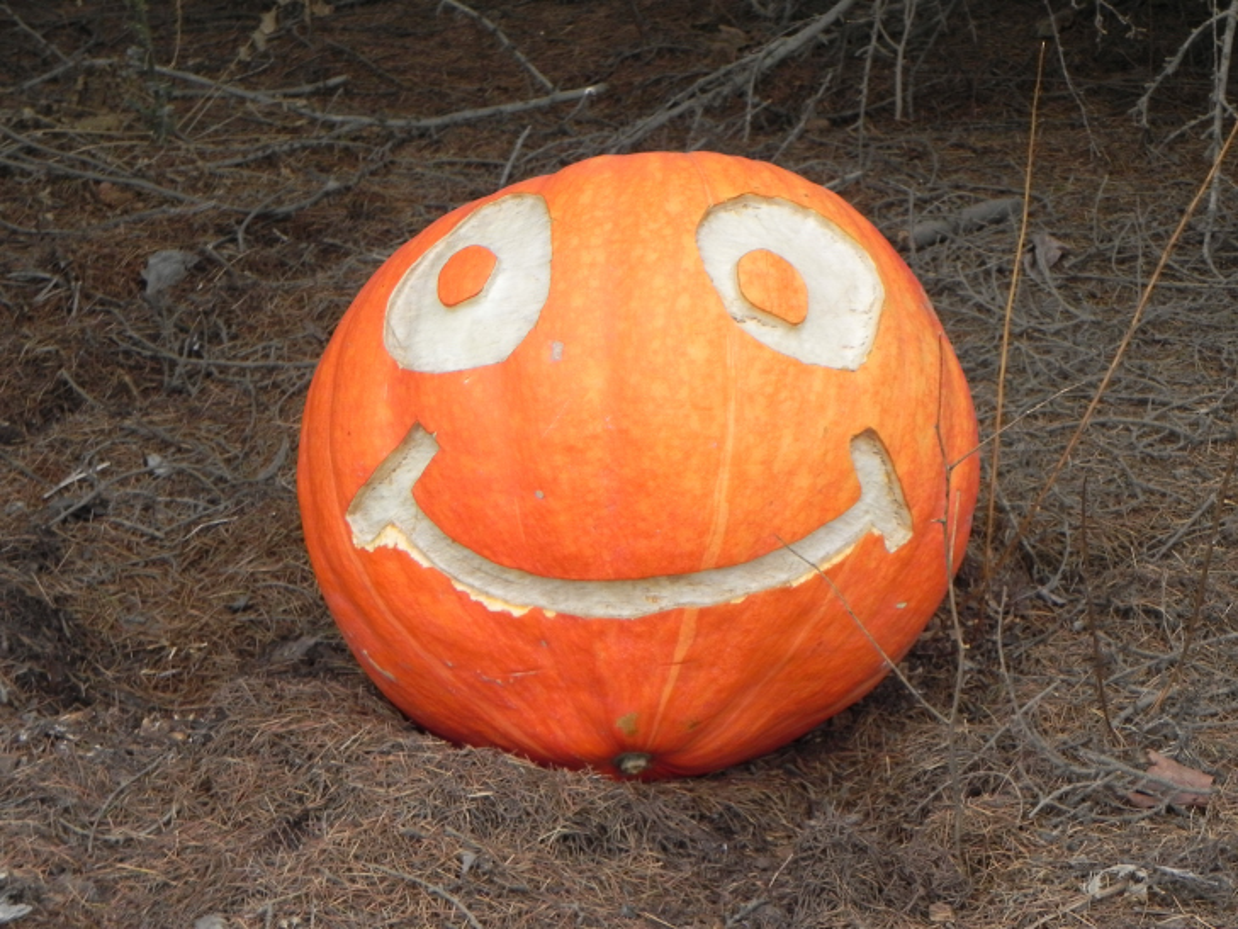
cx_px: 619
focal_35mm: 105
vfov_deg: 14.1
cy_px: 464
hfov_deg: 18.7
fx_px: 3756
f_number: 5
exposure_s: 1/226
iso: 160
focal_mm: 18.8
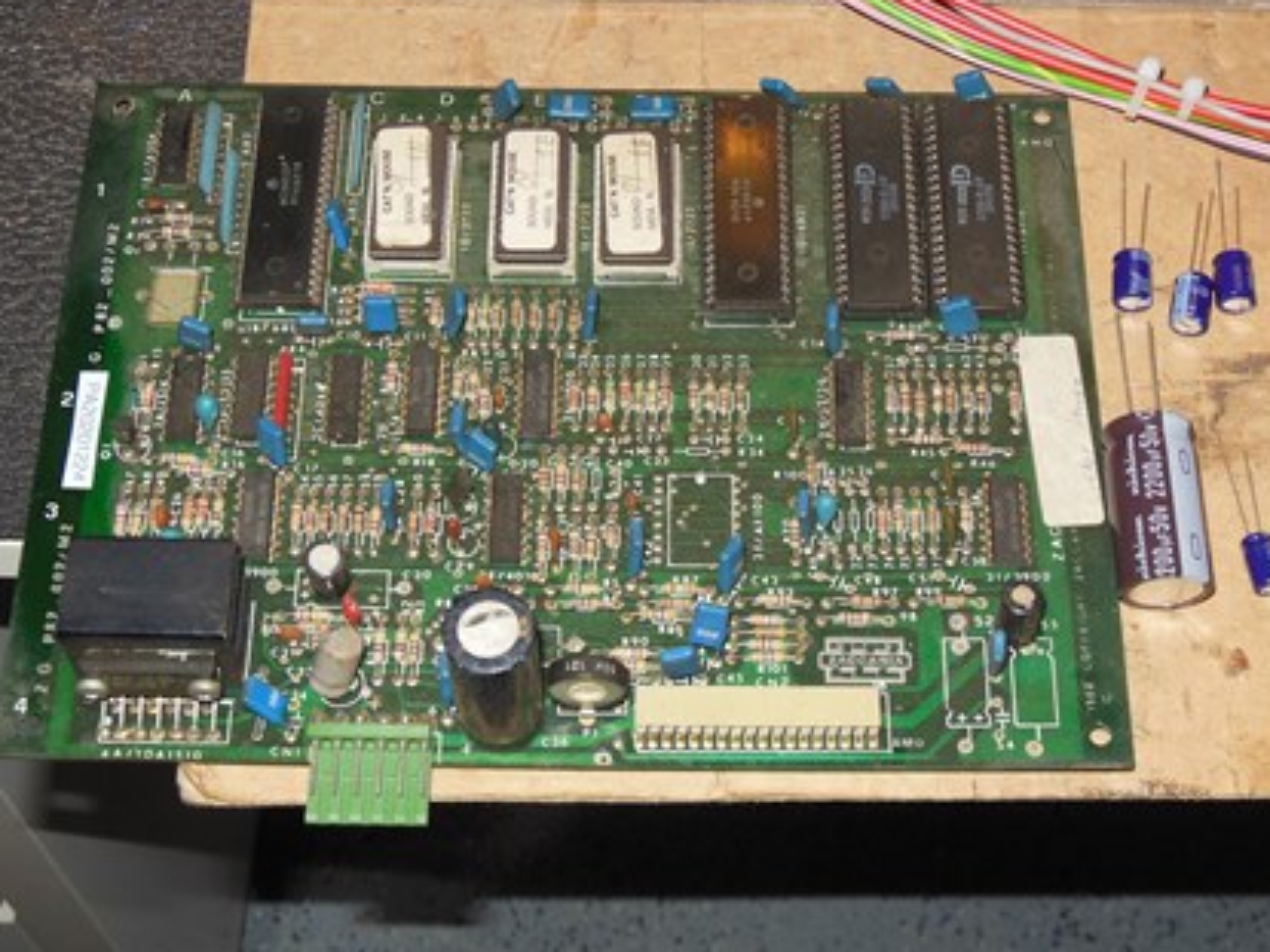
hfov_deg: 35.5
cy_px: 447
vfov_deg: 27.0
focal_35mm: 54
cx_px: 612
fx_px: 1981
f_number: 4
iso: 200
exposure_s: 1/60
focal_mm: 8.9
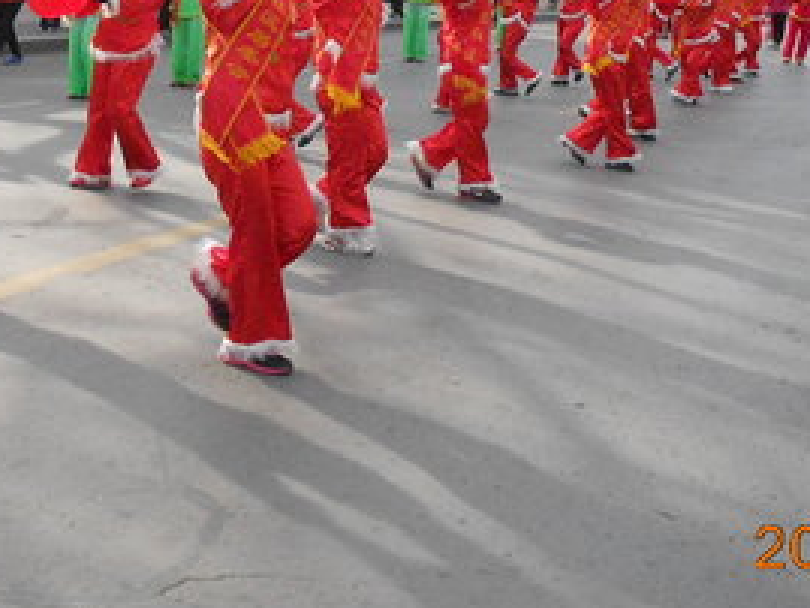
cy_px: 6
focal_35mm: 58
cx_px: 283
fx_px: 1358
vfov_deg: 24.2
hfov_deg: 33.0
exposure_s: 1/250
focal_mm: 4.6
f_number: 8
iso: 400
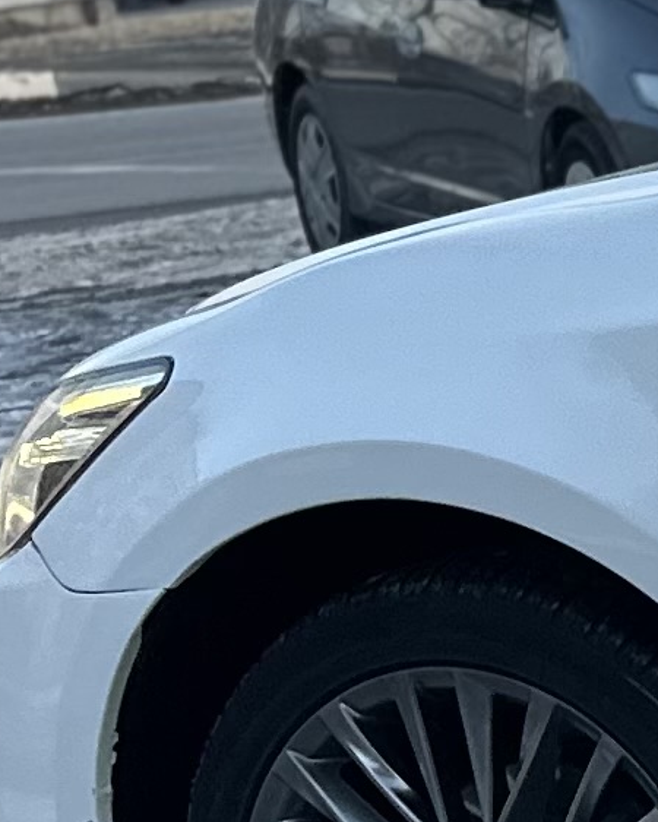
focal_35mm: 168
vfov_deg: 11.5
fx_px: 4087
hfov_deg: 6.8
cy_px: 440
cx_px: 2762
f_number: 1.78
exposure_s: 1/145
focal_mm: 6.86
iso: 64
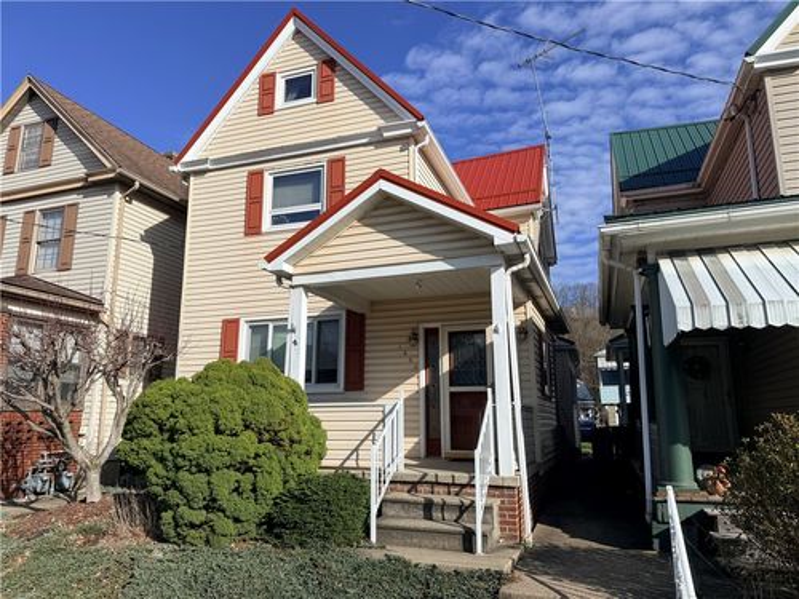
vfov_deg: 56.8
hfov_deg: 71.6
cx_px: 400
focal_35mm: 24
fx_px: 554
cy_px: 300
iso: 80
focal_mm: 6.76
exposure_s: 1/6173
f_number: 1.78
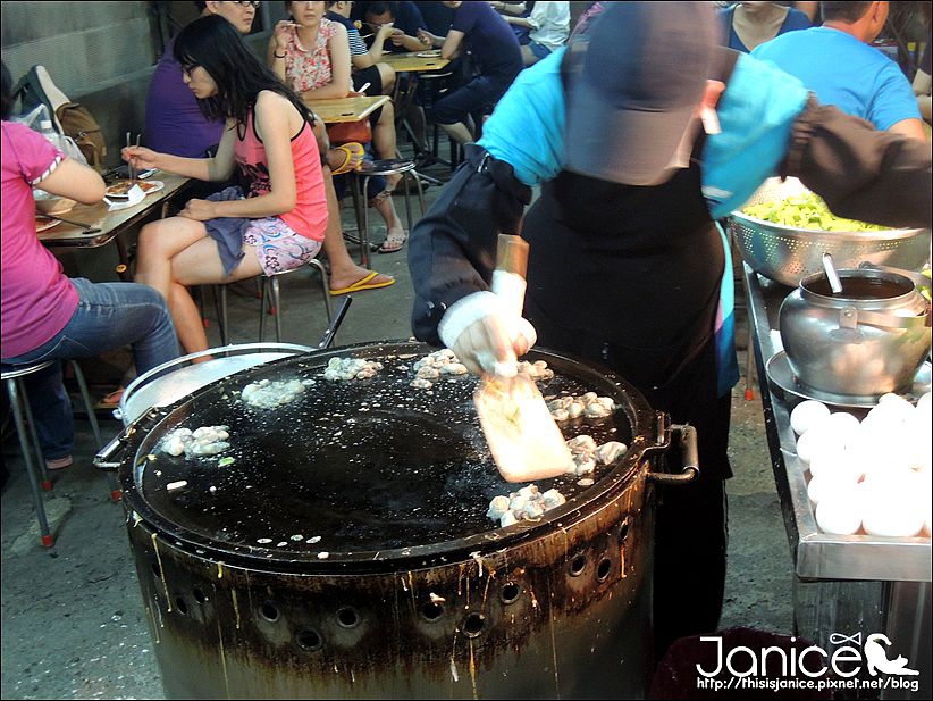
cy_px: 350
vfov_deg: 32.2
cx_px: 466
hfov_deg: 42.1
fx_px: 1213
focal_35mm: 45
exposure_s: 1/13
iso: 560
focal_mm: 8.1
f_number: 3.5
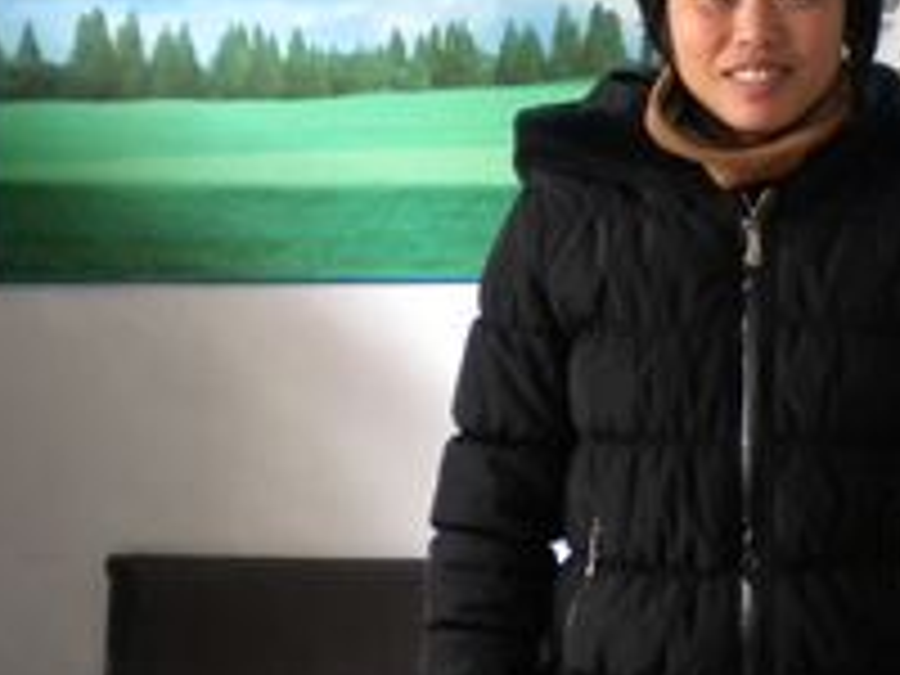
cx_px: 770
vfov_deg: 17.4
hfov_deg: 22.8
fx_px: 2184
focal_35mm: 84
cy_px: 104
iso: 400
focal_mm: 6.3
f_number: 3.1
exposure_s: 1/21.4
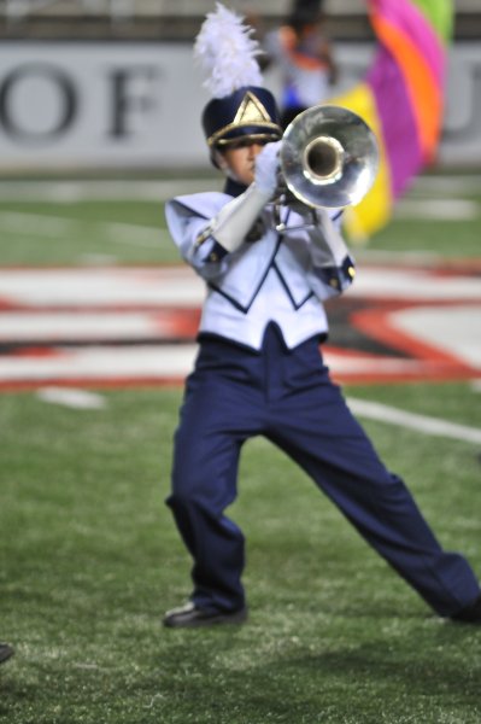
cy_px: 362
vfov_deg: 6.9
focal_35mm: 300
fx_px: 6022
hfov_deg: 4.6
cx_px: 240
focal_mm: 200
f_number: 2.8
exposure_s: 1/320
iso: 800
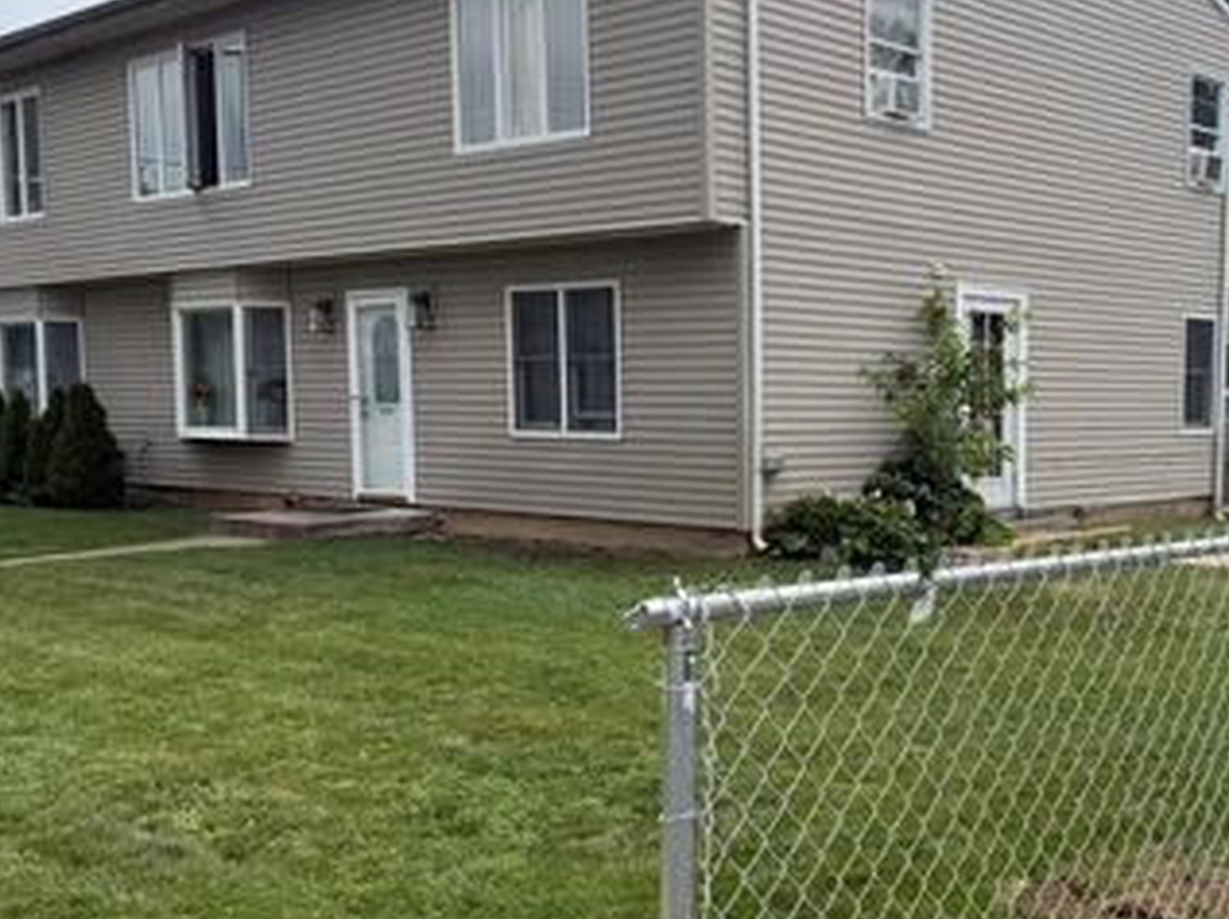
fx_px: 1596
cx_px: 927
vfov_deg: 32.0
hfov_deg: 40.9
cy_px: 564
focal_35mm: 45
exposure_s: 1/3584
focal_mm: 6.76
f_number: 1.78
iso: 100
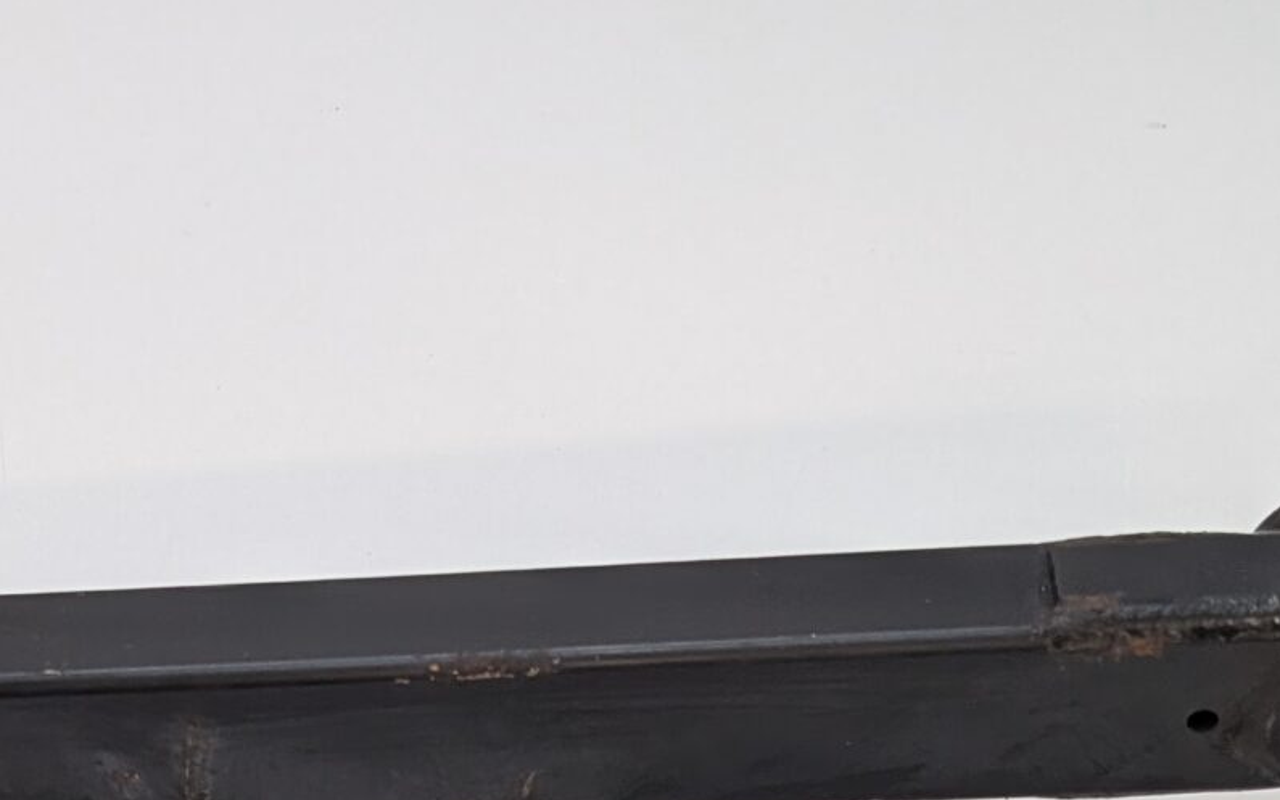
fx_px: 2861
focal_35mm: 82
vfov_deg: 14.6
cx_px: 217
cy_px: 1262
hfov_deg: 24.7
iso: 235
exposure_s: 1/80.4
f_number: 1.68
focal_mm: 6.9
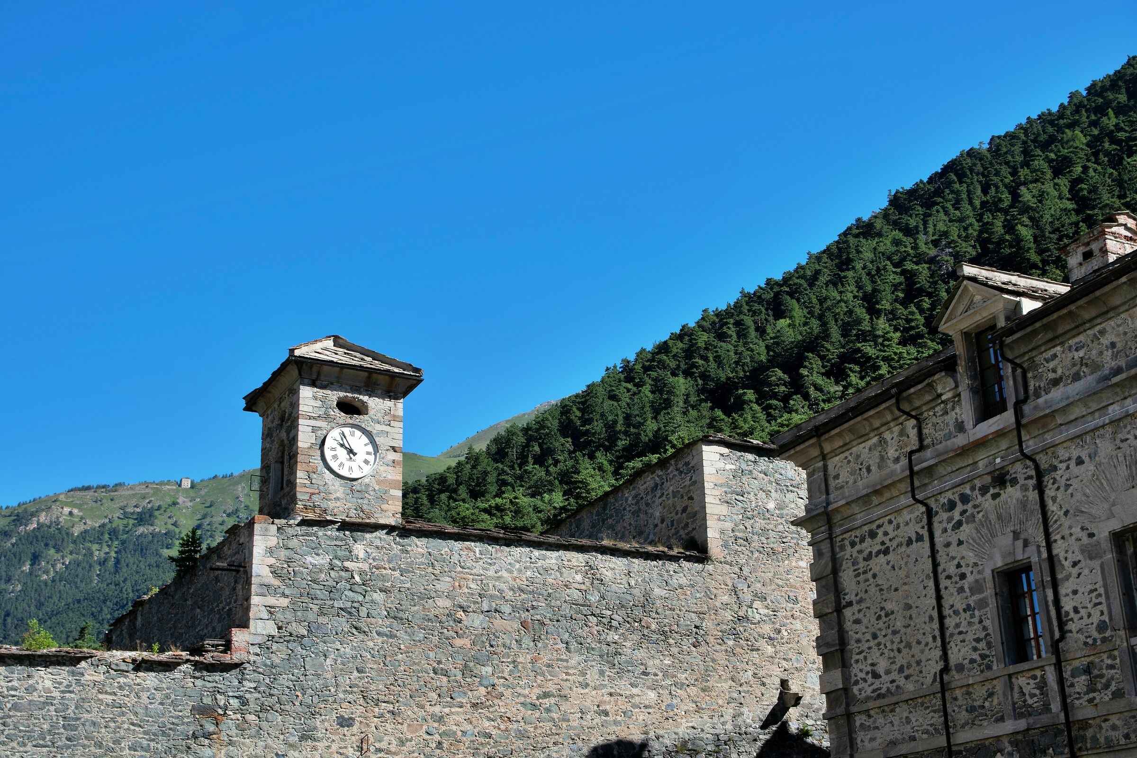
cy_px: 379
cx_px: 568
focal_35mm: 51
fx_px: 1611
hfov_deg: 38.9
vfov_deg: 26.5
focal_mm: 34
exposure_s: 1/200
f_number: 8
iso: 100
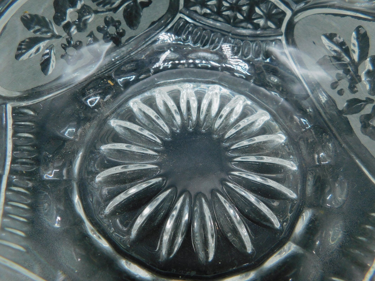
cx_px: 188
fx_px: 249
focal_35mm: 23
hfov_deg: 73.9
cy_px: 140
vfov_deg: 58.9
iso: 125
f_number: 3
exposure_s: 1/100
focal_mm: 4
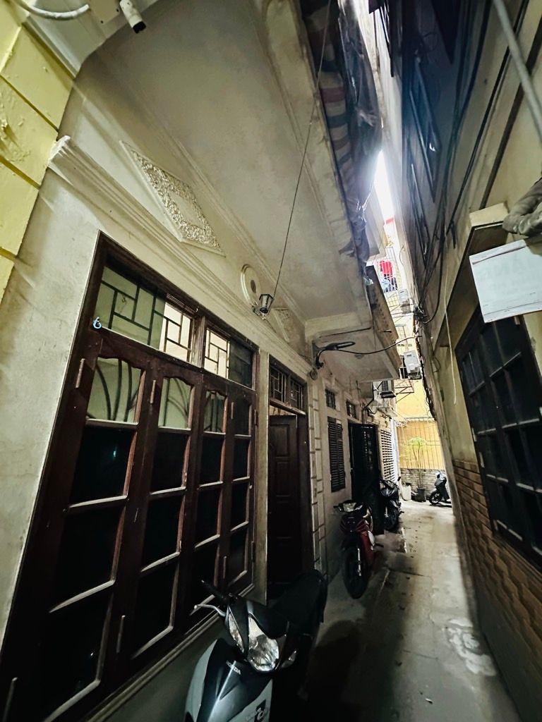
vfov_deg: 102.1
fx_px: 292
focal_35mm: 14
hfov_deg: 85.7
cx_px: 271
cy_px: 361
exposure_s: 1/25
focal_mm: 2.22
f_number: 2.2
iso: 1600
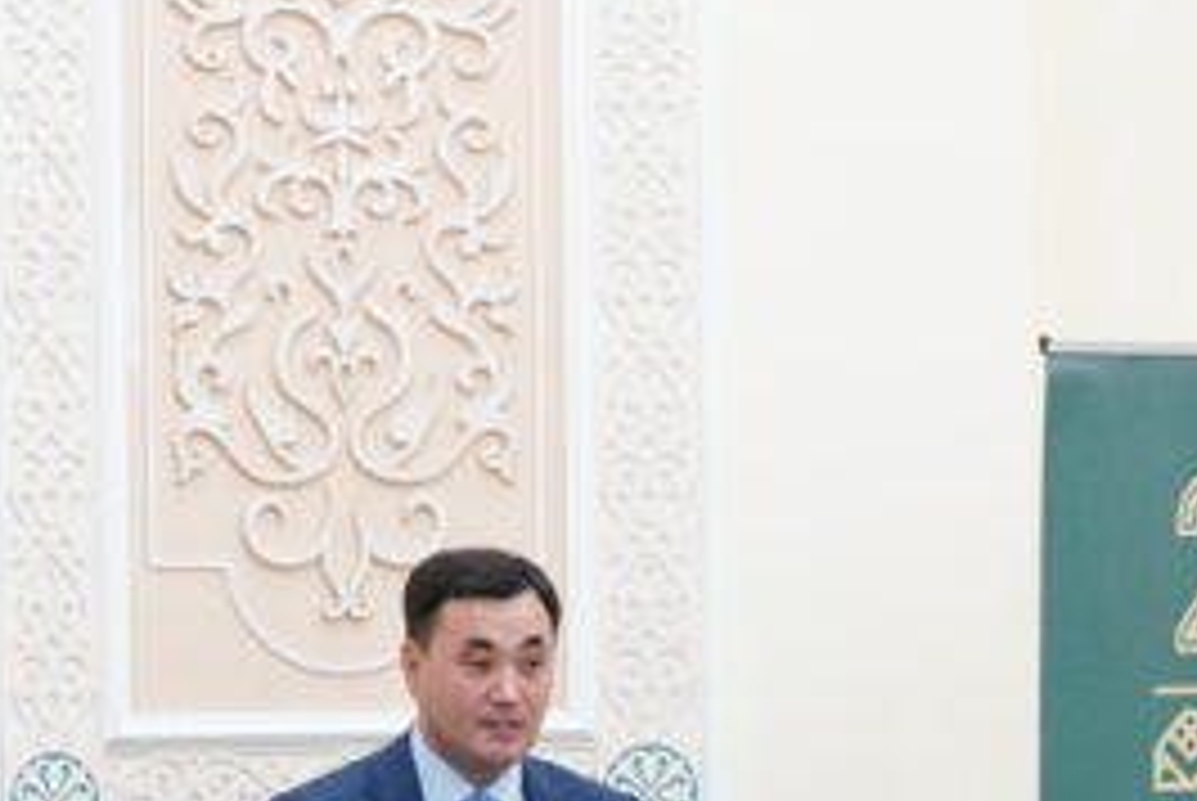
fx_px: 6557
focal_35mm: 197
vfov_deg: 6.9
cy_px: 922
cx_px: 662
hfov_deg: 10.4
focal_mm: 70
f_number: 7.1
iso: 4000
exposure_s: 1/125
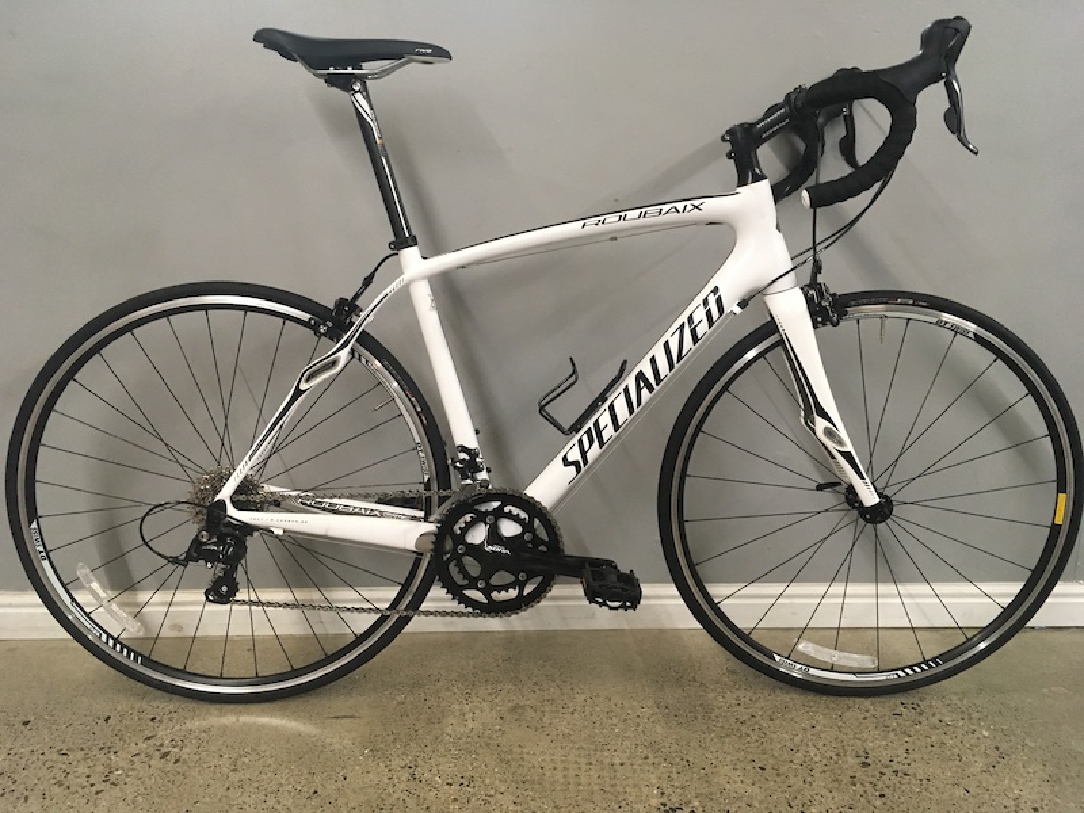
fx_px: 908
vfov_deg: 48.2
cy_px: 406
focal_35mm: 29
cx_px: 542
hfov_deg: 61.7
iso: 160
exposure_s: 1/30
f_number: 2.2
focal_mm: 4.15
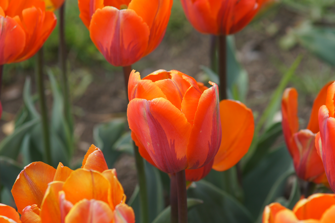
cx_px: 168
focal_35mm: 195
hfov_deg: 10.6
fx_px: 1813
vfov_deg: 7.0
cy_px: 112
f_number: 6.3
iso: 200
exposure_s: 1/200
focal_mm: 130
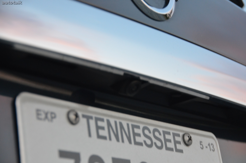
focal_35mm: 120
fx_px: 818
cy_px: 82
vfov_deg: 11.4
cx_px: 123
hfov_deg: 17.1
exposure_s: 1/100
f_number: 5
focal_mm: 80
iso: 1600
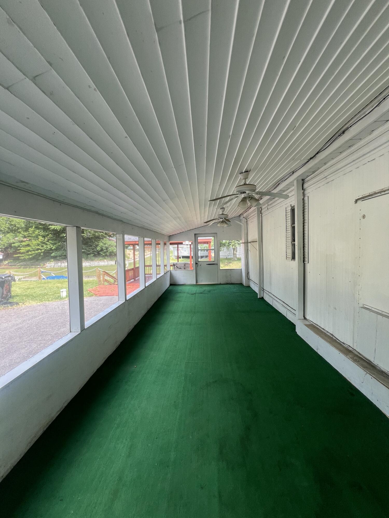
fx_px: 195
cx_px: 194
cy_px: 259
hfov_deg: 89.9
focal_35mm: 13
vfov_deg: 106.2
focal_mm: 1.57
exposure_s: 1/99
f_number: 1.8
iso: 50
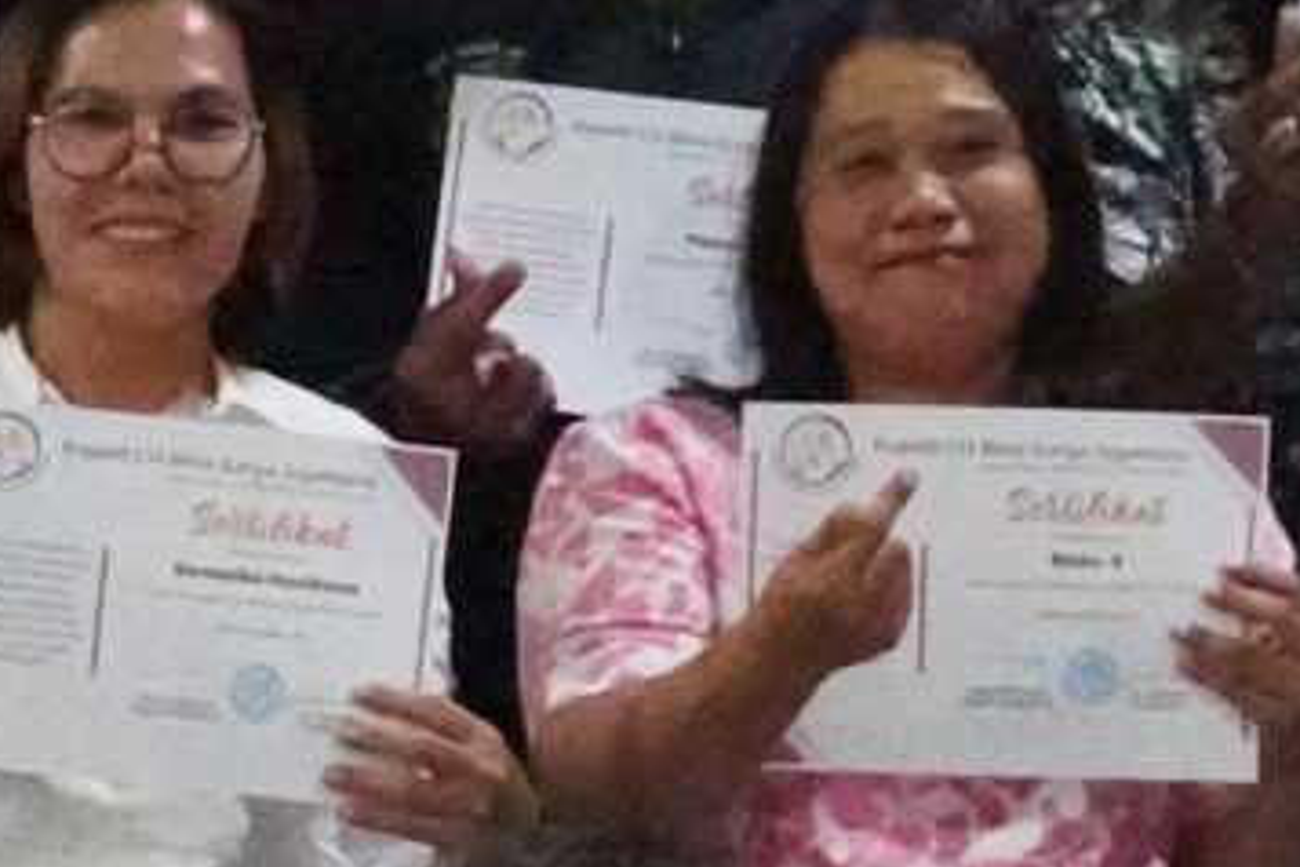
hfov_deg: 9.0
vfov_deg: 6.1
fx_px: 8145
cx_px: -433
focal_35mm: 226
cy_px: 687
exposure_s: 1/125
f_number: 6.3
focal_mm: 21
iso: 32000
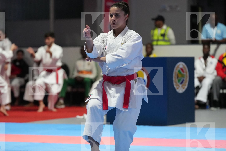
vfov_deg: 8.7
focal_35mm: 157
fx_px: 986
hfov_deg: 13.1
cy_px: 81
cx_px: 96
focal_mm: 127
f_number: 2.8
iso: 5000
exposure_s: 1/500
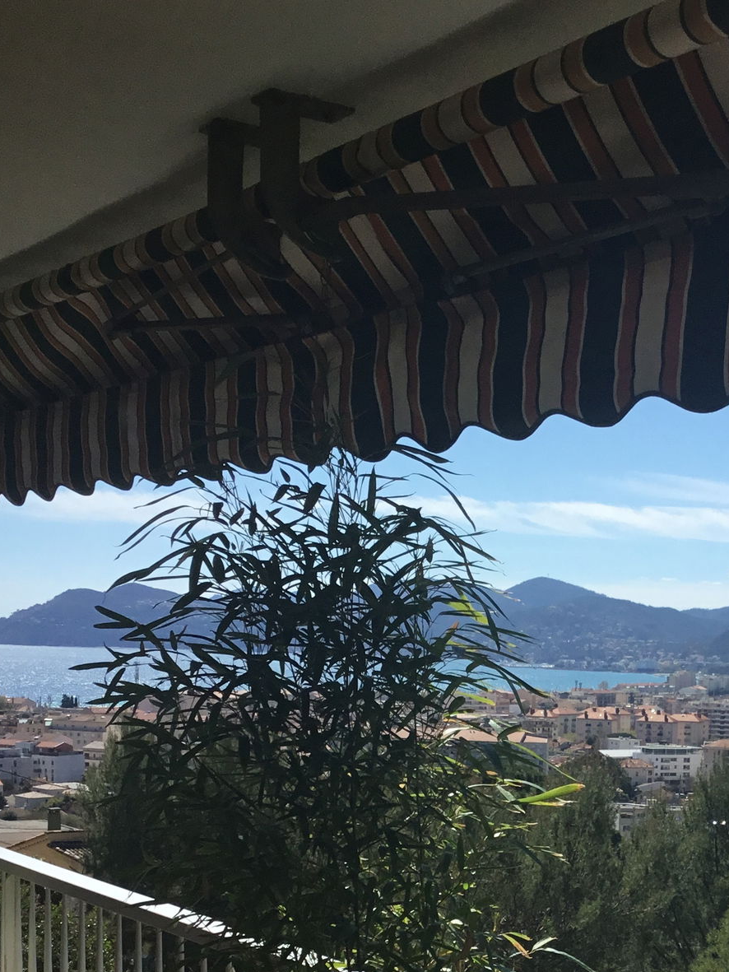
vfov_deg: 33.1
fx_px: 1572
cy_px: 819
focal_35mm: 56
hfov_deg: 25.5
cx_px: 615
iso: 25
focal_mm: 3.3
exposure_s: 1/1335
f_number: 2.4
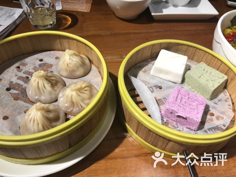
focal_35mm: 28
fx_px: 191
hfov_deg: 63.4
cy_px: 88
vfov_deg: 49.7
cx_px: 118
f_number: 1.8
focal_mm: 3.99
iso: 32
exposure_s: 1/50
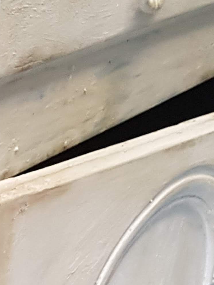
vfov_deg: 17.3
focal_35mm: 105
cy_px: 396
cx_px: -203
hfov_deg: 12.5
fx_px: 865
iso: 160
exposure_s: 1/24
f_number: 1.7
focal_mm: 4.2
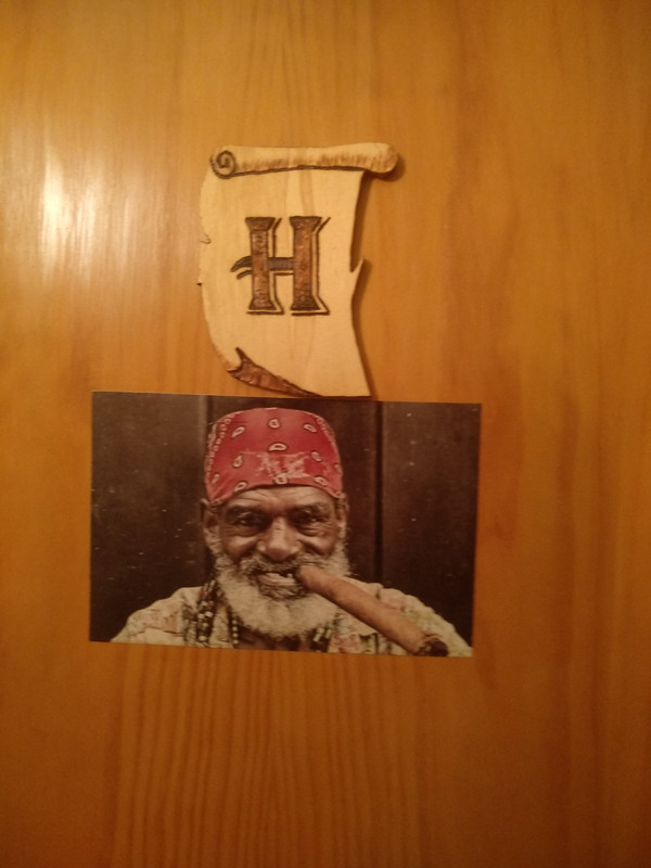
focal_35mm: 22
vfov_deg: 76.4
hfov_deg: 61.1
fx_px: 552
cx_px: 326
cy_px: 434
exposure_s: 1/20
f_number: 2.2
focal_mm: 3.81
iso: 800
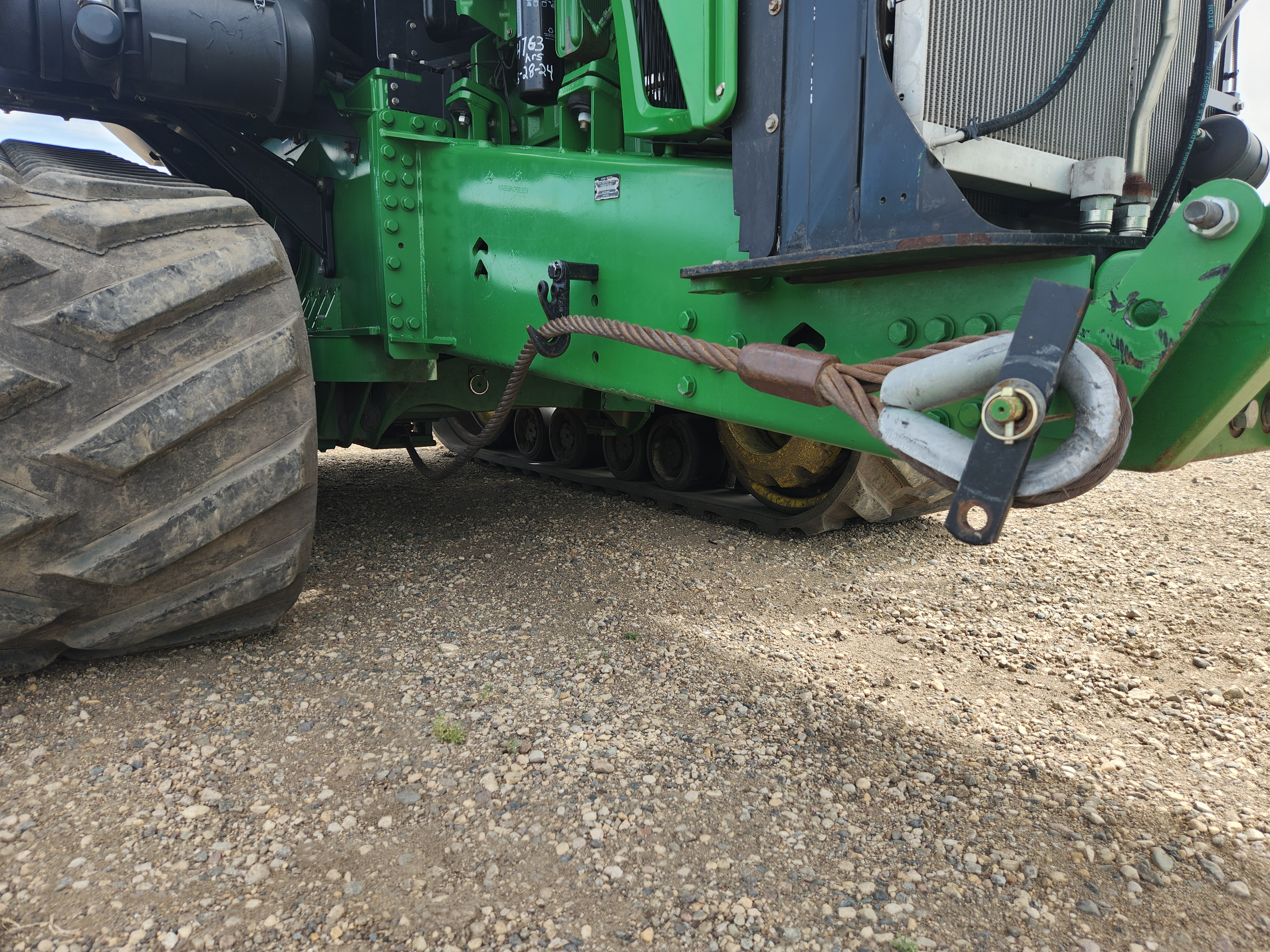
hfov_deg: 73.9
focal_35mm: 23
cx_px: 635
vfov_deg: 58.9
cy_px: 476
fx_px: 844
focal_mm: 5.4
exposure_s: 1/307
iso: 20
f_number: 1.8
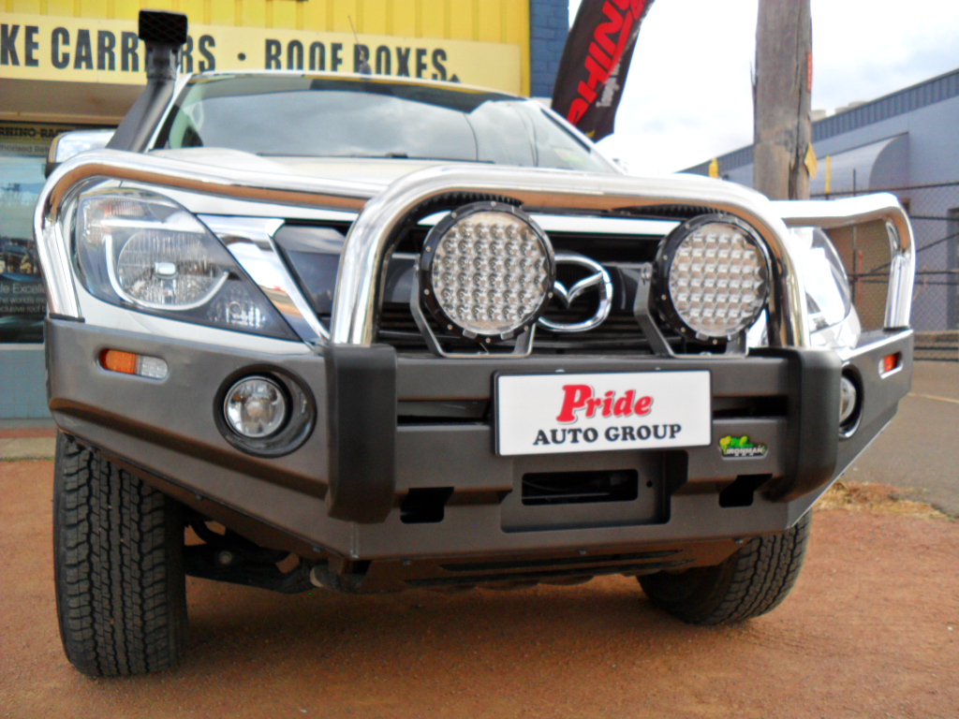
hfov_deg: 52.6
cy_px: 360
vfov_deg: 40.7
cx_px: 480
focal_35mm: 35
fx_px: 970
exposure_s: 1/180
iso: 80
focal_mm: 6.3
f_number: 3
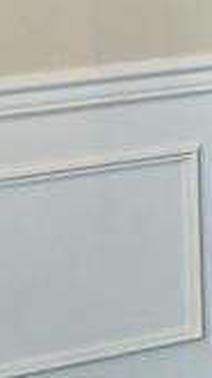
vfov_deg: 12.6
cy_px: -148
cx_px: 1236
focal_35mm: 164
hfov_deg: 5.0
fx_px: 1644
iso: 280
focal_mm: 12
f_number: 4
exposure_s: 1/60
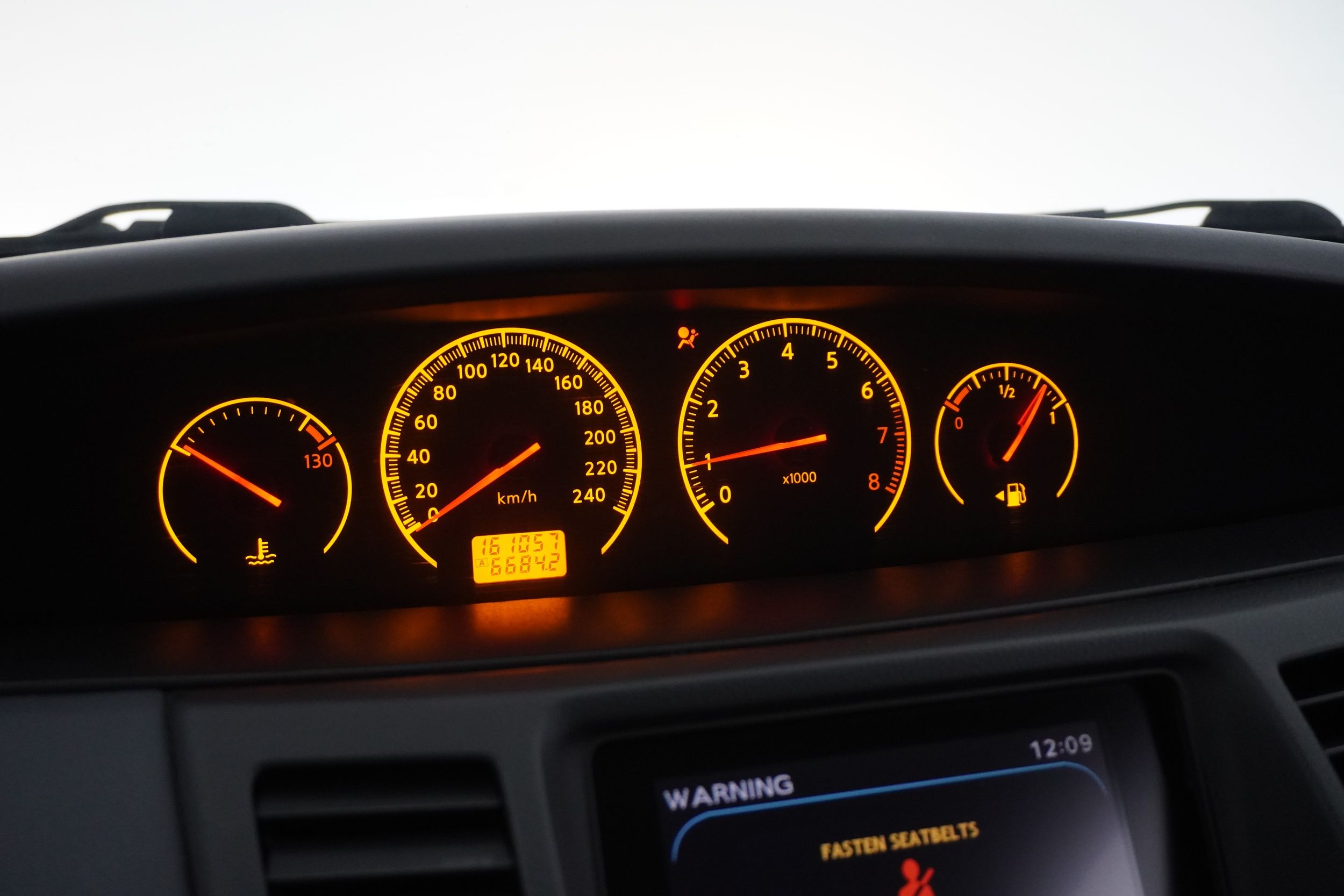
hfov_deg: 47.9
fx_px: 1512
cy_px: 448
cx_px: 672
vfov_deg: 33.0
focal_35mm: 40
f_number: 4.5
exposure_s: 1/60
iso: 2000
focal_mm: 27
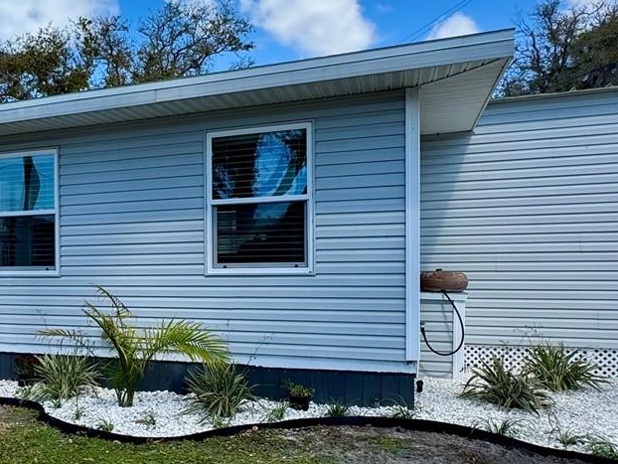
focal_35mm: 36
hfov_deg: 48.2
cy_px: 277
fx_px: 643
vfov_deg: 39.5
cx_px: 115
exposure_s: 1/993
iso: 50
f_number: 2.2
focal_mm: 2.22
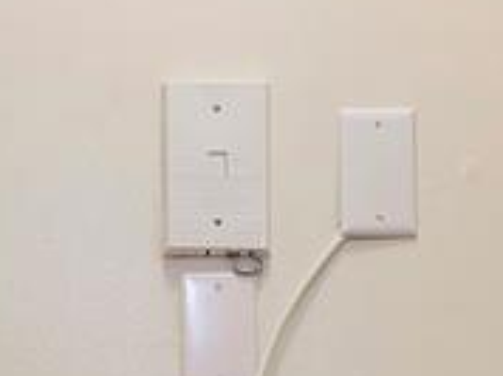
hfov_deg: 23.6
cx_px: 240
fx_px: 1204
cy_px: 611
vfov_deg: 15.9
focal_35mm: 83
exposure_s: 1/3
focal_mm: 10
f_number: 11
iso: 160
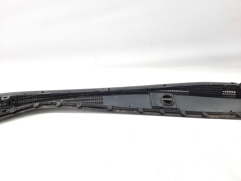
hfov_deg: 69.4
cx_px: 120
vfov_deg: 54.9
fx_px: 174
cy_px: 90
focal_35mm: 25
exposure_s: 1/50
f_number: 2
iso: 100
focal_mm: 4.6
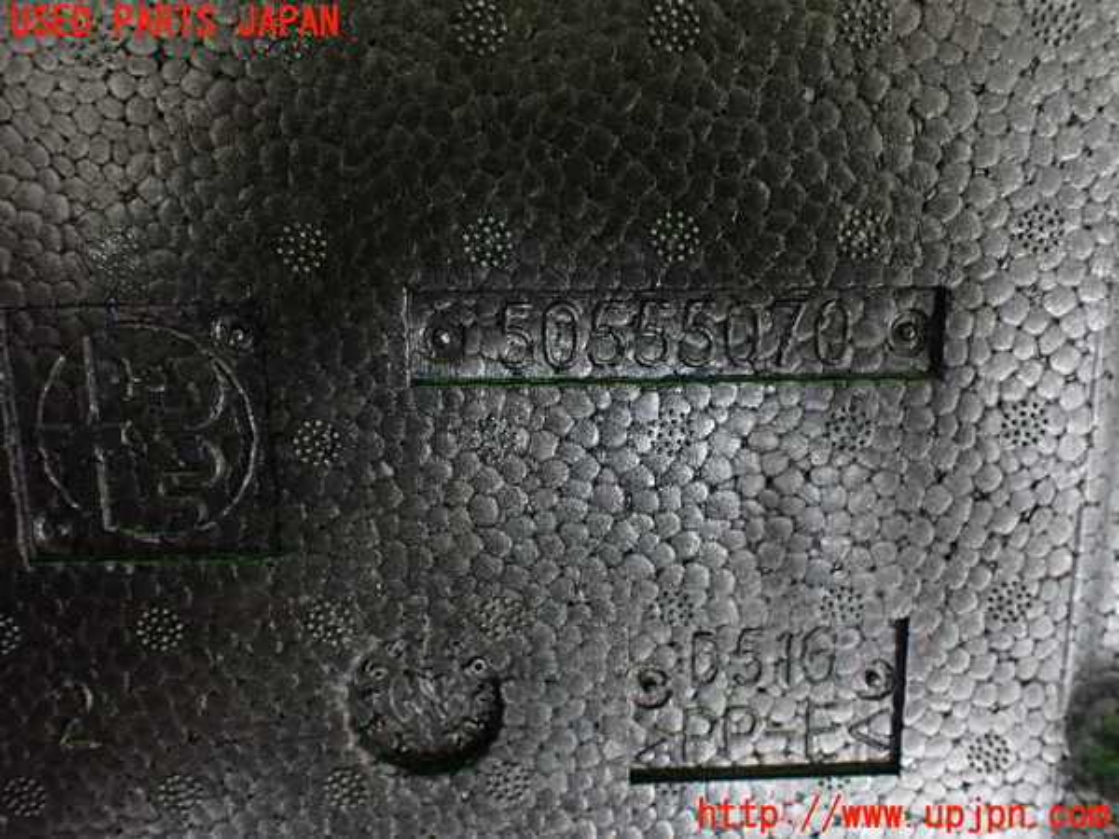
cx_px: 560
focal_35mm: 30
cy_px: 420
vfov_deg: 46.8
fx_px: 970
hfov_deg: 60.0
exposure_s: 1/60
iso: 800
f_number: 2.3
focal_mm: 5.4
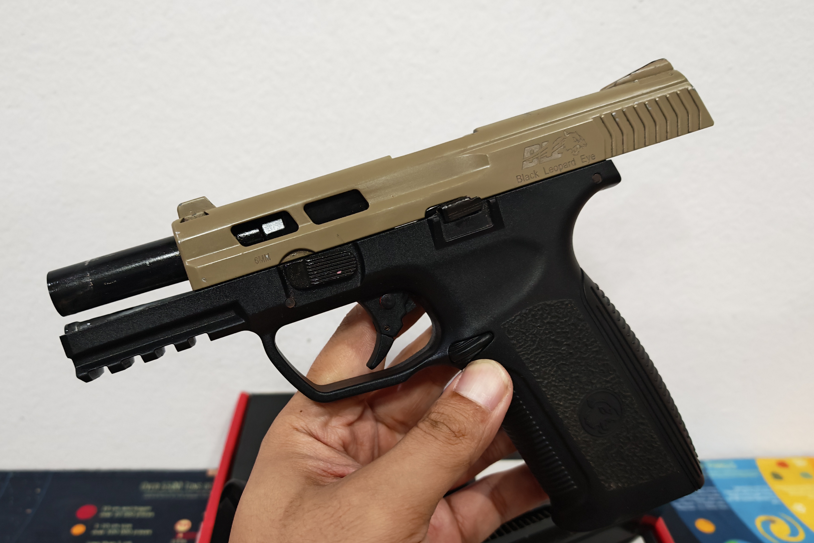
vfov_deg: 44.9
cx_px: 372
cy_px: 302
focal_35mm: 29
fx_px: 656
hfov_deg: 63.6
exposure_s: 1/50
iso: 250
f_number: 2
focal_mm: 6.83
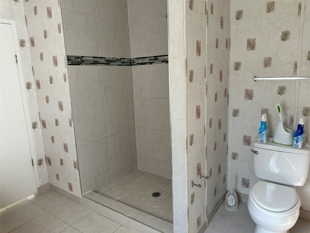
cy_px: 116
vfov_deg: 56.8
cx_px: 155
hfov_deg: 71.6
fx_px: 215
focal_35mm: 24
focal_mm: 6.86
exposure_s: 1/121
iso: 125
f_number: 1.78
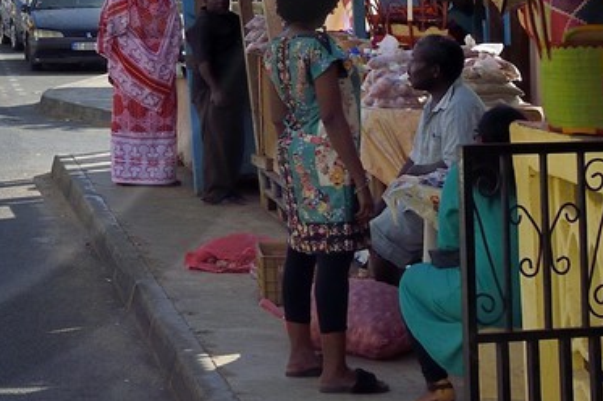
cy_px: -225
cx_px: -291
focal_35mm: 146
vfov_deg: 9.1
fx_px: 2443
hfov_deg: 13.3
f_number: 14
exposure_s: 1/640
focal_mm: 34
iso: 500
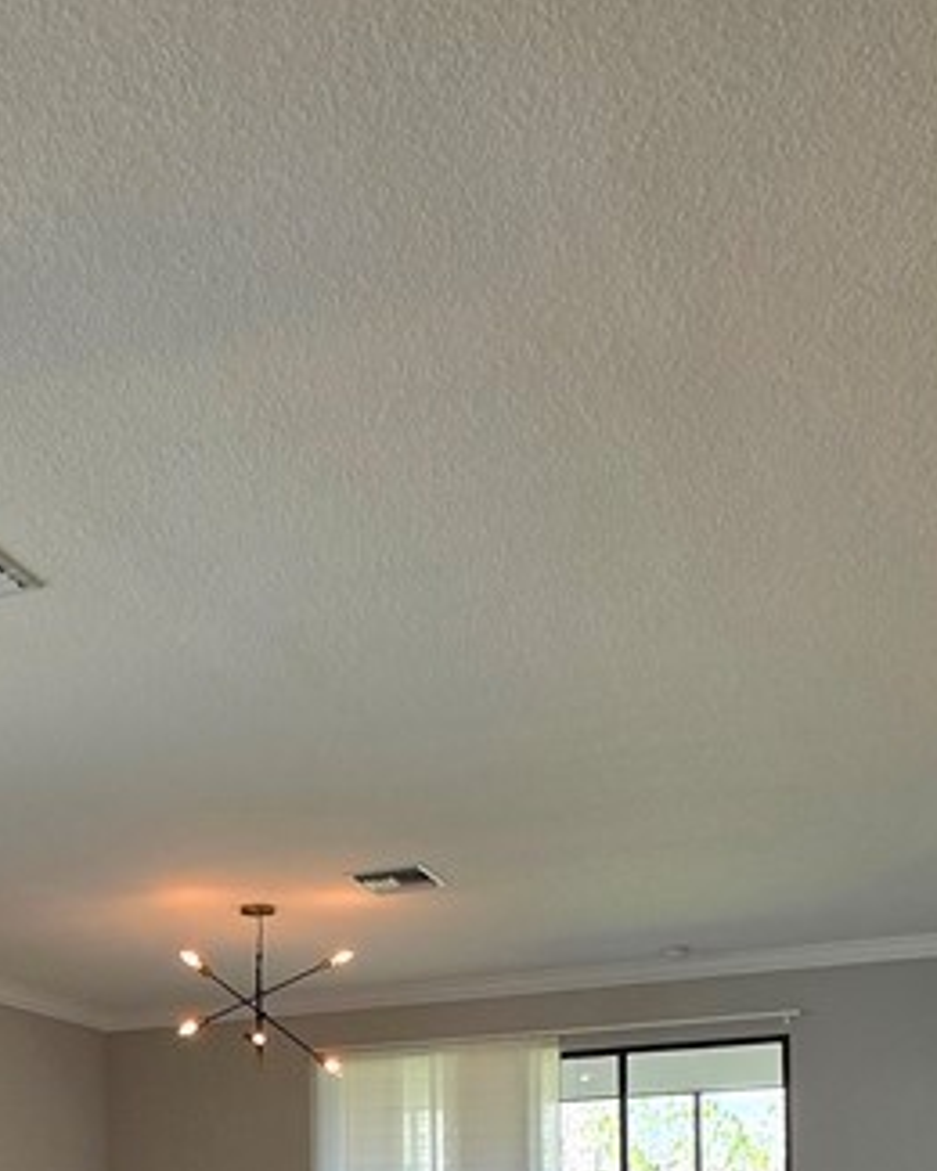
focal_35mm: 40
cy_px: 1254
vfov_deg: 38.7
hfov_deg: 37.0
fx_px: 1387
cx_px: 314
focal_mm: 2.2
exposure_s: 1/120
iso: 64
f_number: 1.9
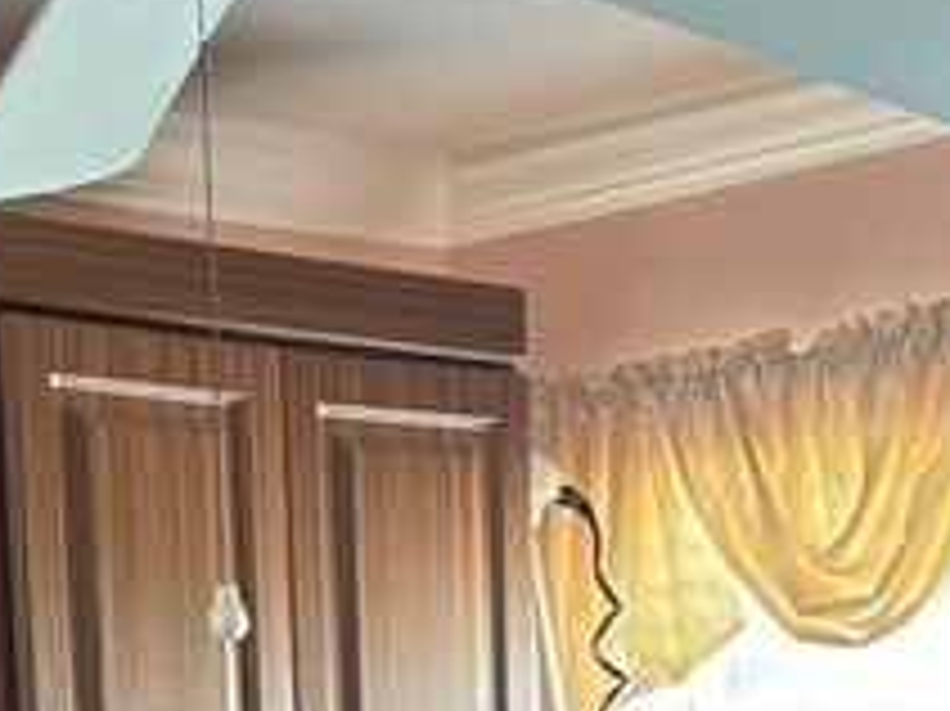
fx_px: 3456
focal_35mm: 126
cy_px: 1408
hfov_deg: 15.6
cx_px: 293
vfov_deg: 10.8
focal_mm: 5.96
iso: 160
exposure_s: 1/60
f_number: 1.6
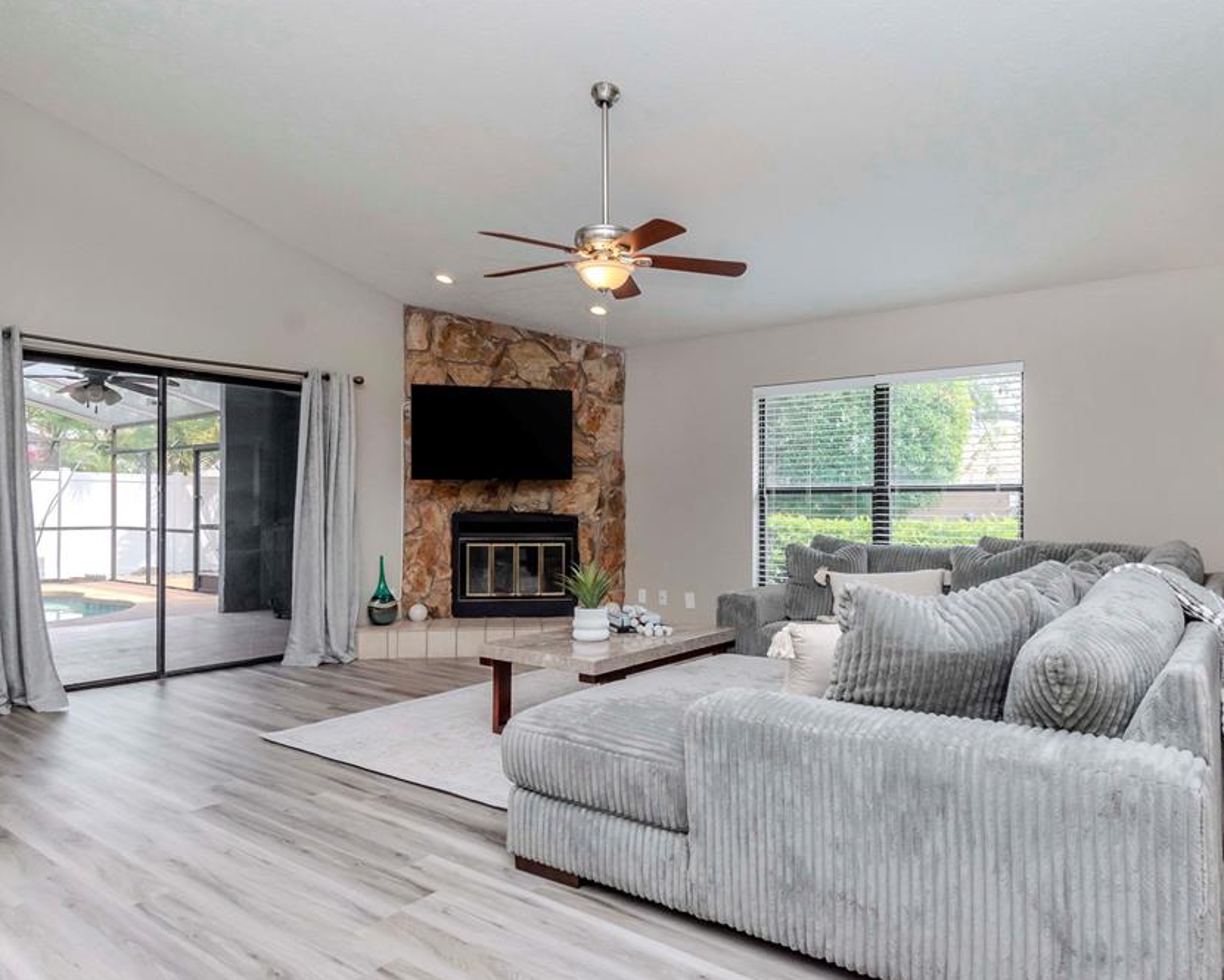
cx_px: 625
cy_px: 497
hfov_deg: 73.6
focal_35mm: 23
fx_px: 818
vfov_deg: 61.8
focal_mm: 13
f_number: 9
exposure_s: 1/200
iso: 500
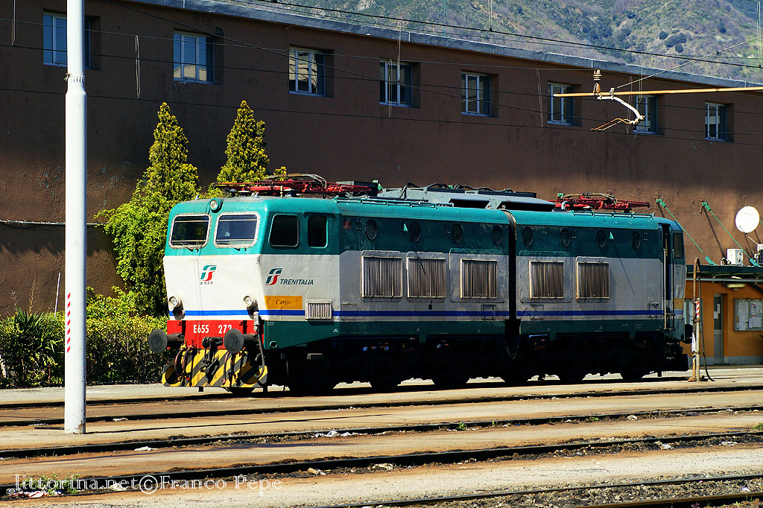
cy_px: 254
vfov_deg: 10.7
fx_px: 2701
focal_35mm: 128
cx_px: 382
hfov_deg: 16.1
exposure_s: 1/320
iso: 200
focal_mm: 85
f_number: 9
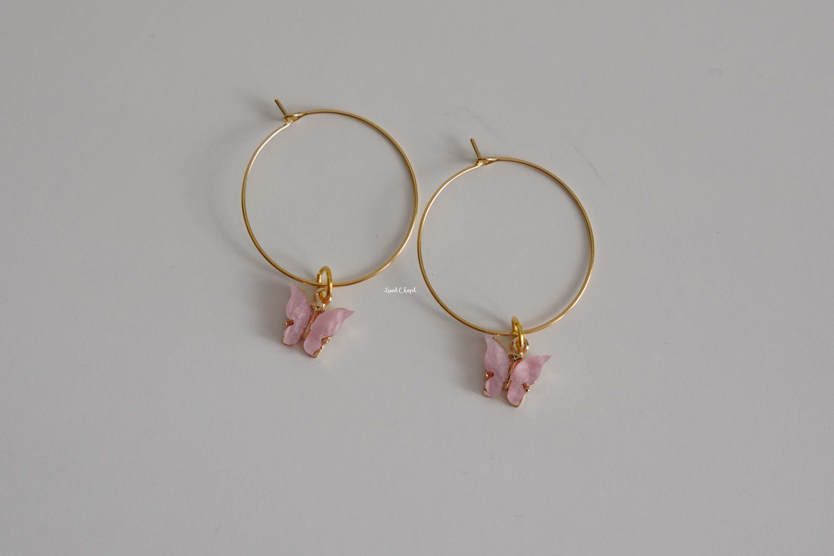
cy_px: 278
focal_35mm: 90
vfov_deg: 15.2
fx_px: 2085
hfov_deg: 22.6
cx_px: 417
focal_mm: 60
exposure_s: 1/320
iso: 2000
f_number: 4
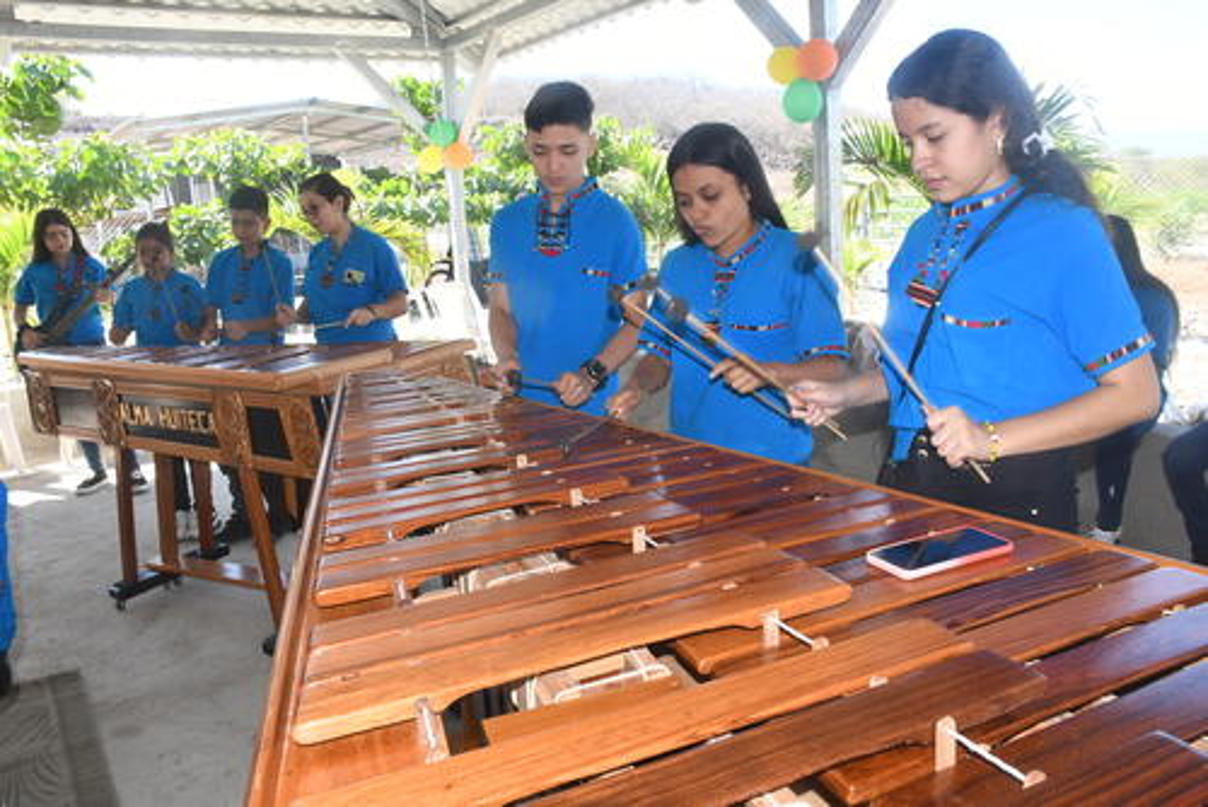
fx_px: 906
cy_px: 404
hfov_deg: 67.4
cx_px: 604
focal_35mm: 27
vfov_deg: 48.0
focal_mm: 18
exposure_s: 1/125
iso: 800
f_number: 11
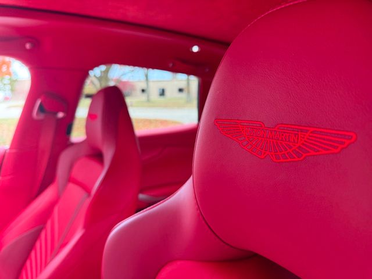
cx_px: 186
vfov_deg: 56.8
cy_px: 140
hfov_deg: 71.6
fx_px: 258
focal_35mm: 24
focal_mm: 6.76
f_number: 1.78
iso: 250
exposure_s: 1/60
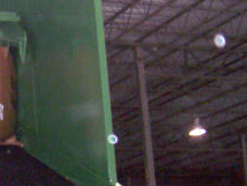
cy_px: 131
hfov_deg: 17.4
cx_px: -62
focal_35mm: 107
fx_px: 764
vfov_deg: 13.8
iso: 140
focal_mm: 5.54
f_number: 2.76
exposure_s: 1/30
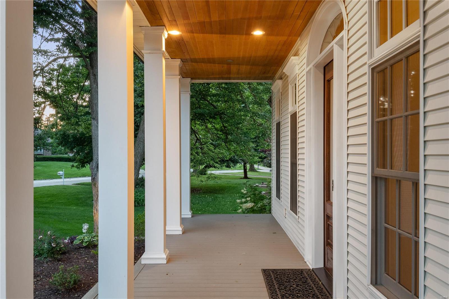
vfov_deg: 36.9
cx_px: 224
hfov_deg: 53.1
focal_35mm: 36
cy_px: 150
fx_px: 449
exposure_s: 1/2.5
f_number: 8
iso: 400
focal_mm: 18
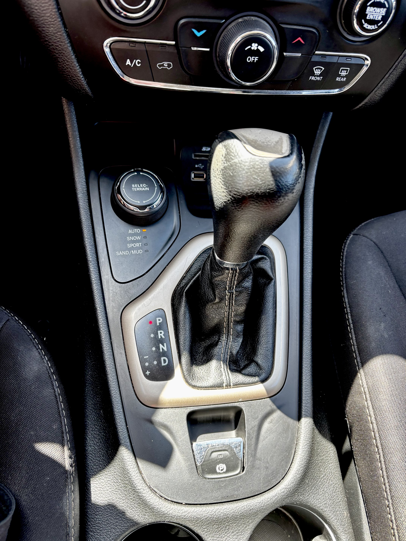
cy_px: 270
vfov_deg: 67.3
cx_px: 203
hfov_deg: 53.1
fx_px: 407
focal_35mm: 26
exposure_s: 1/121
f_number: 1.6
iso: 80
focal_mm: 5.96
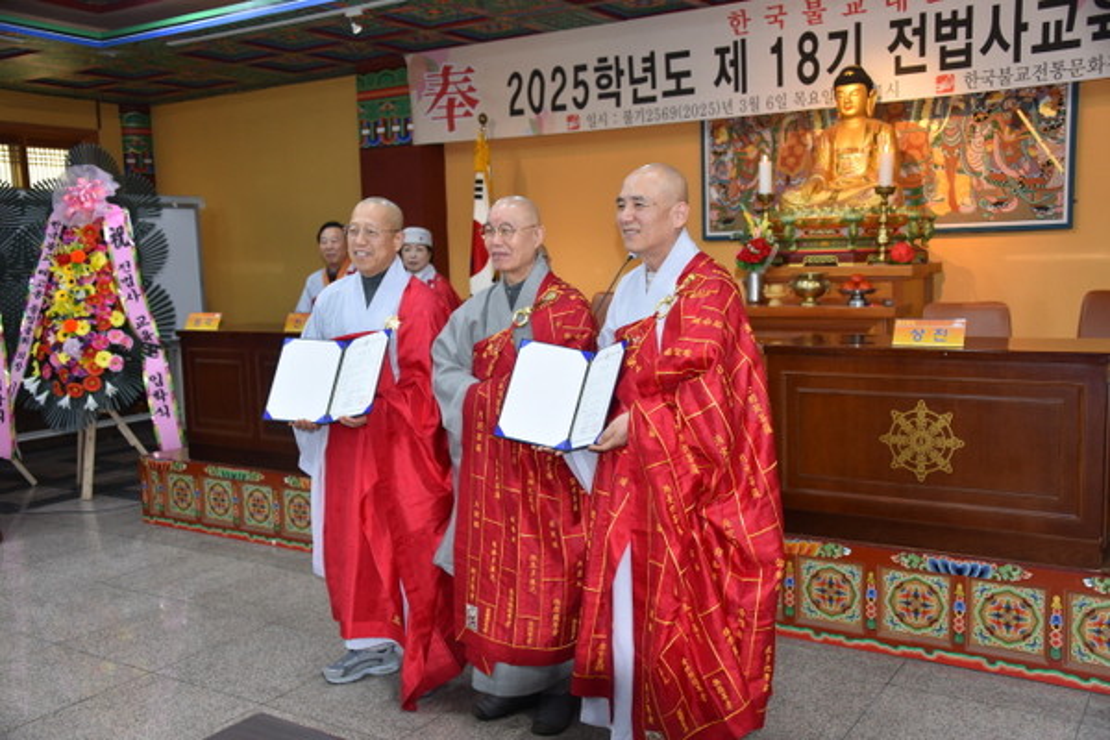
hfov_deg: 54.4
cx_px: 555
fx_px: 1079
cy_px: 370
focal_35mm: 35
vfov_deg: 37.9
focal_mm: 35
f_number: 4.5
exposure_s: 1/100
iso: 800
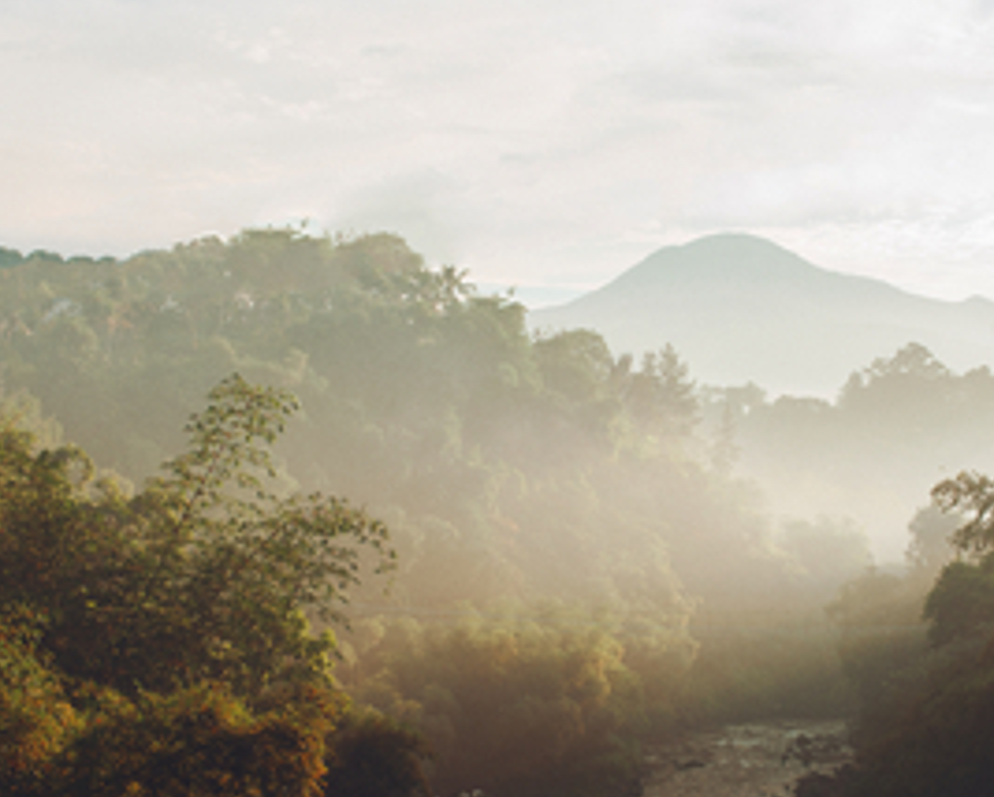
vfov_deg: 25.7
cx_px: 599
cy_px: 529
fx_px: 1737
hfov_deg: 31.8
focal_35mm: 59
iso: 100
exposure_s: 1/320
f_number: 5.6
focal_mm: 35
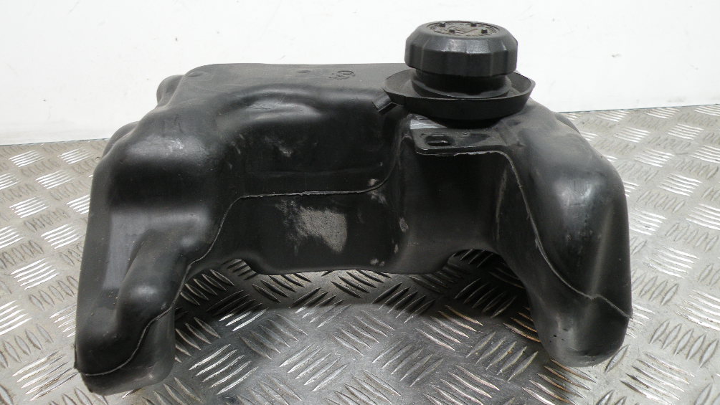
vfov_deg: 38.9
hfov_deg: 64.3
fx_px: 573
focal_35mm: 30
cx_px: 355
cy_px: 189
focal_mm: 4.7
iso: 146
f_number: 2.8
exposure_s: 1/92.1
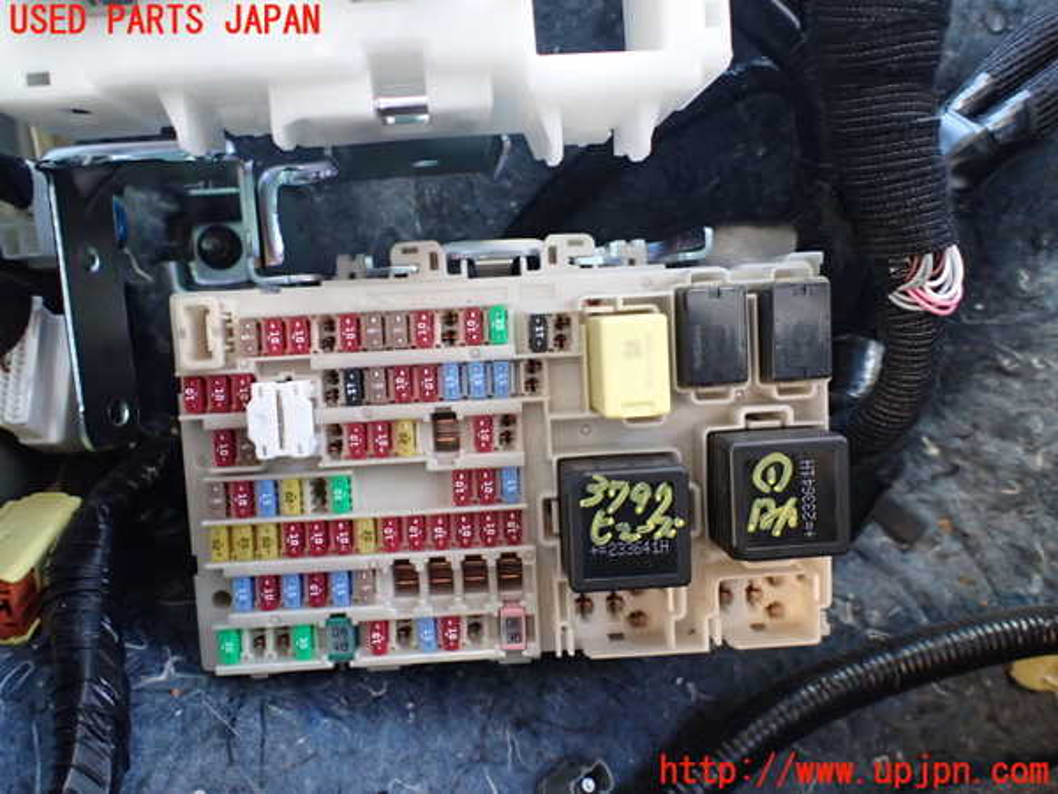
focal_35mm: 25
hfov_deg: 69.4
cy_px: 397
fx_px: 764
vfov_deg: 54.9
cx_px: 529
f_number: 2
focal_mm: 4.5
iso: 400
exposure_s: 1/125
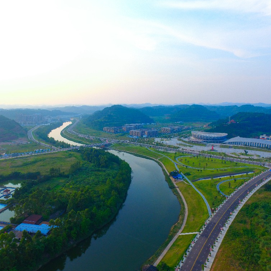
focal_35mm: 24
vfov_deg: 65.0
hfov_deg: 64.9
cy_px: 136
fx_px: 213
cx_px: 121
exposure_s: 1/320
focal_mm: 3.61
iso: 100
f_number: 2.8
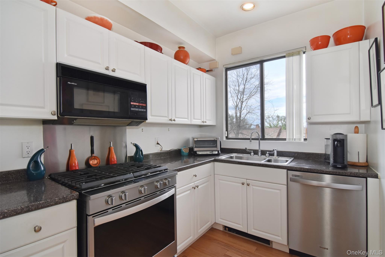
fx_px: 176
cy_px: 128
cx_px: 192
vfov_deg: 72.0
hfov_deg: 95.0
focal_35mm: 16
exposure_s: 1/60
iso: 640
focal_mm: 11
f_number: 11
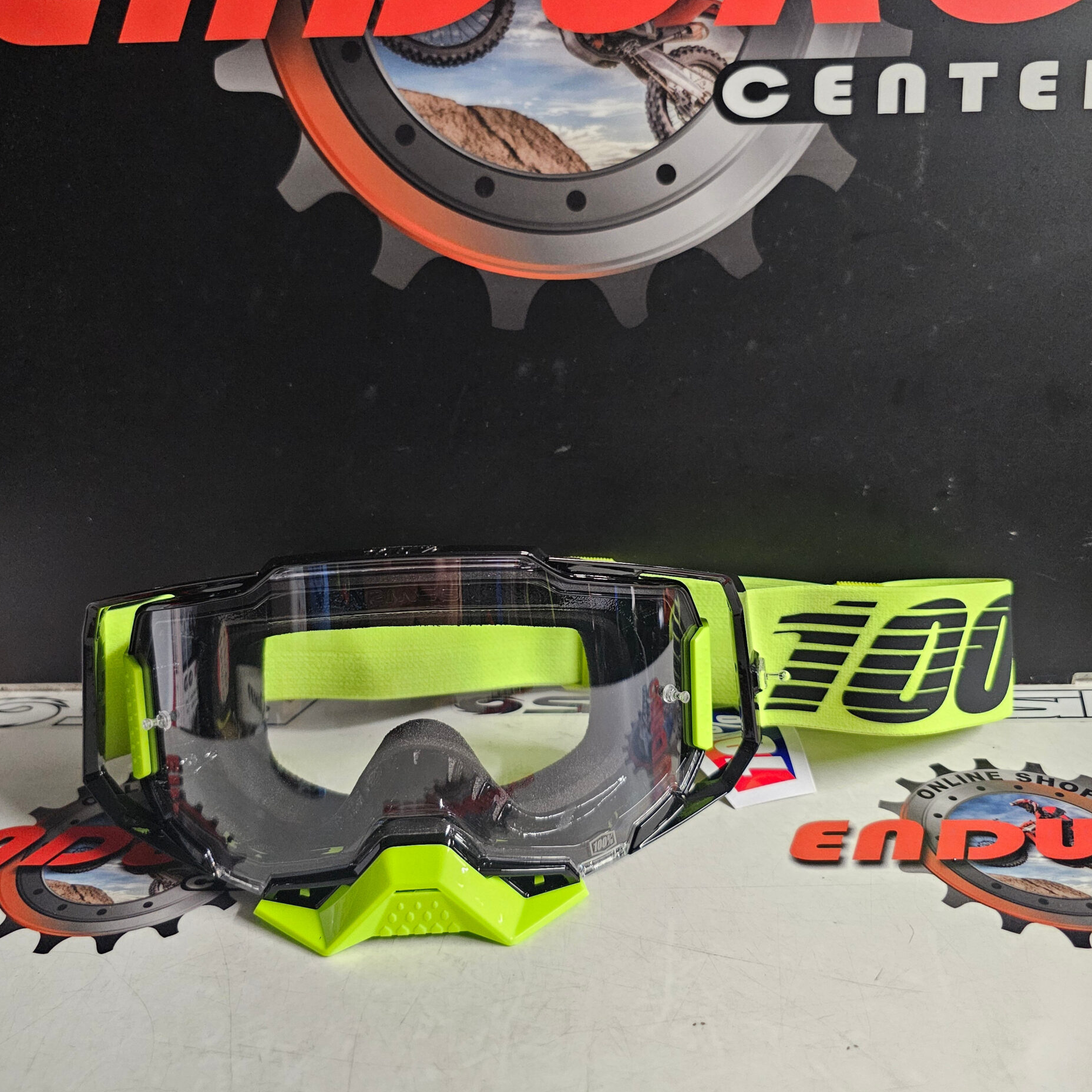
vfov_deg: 57.3
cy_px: 535
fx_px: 999
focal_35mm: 28
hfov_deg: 57.3
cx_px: 550
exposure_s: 1/100
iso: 800
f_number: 1.7
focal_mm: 6.3
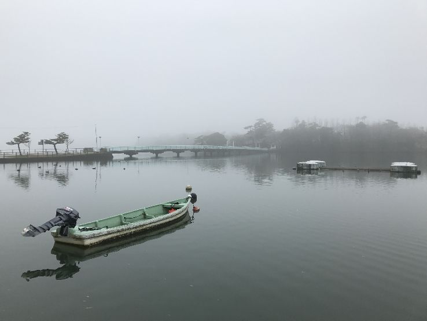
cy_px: 160
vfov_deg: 49.8
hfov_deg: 63.4
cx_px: 214
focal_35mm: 28
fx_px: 346
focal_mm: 3.99
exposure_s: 1/1597
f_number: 1.8
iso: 20
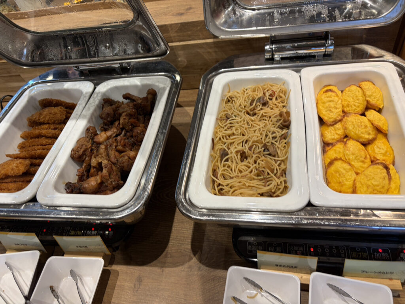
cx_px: 202
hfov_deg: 67.3
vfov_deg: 53.1
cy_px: 152
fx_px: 304
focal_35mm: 26
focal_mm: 5.96
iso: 64
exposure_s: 1/60
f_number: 1.6
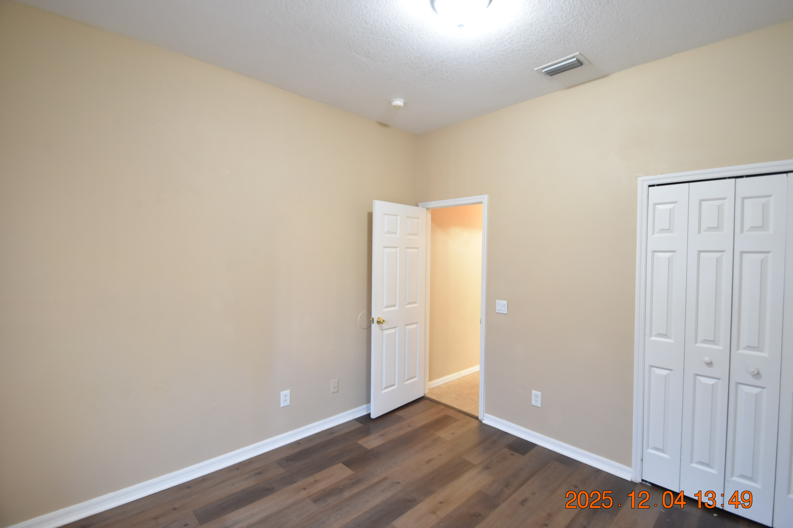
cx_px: 410
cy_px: 261
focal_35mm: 16
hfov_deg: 96.7
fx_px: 352
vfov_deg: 73.7
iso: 800
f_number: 3.5
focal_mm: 10
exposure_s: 1/20
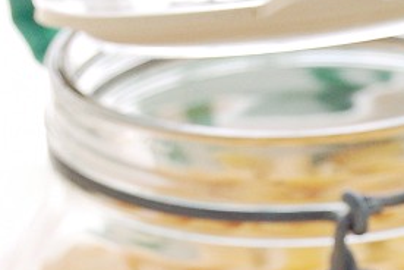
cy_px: 403
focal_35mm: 299
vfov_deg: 4.6
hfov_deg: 6.8
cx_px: 498
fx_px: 3353
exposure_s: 1/13
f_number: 5.6
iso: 800
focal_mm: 55
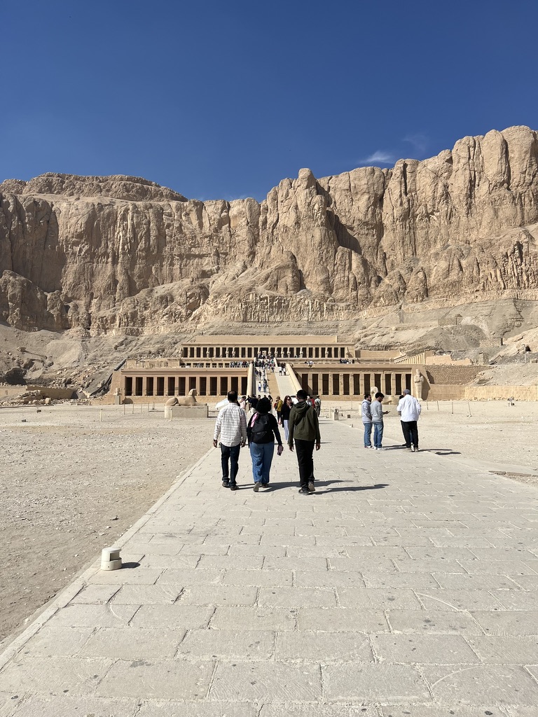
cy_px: 358
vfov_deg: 67.3
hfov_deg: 53.1
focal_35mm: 26
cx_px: 269
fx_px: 539
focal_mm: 5.1
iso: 50
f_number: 1.6
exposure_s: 1/8403
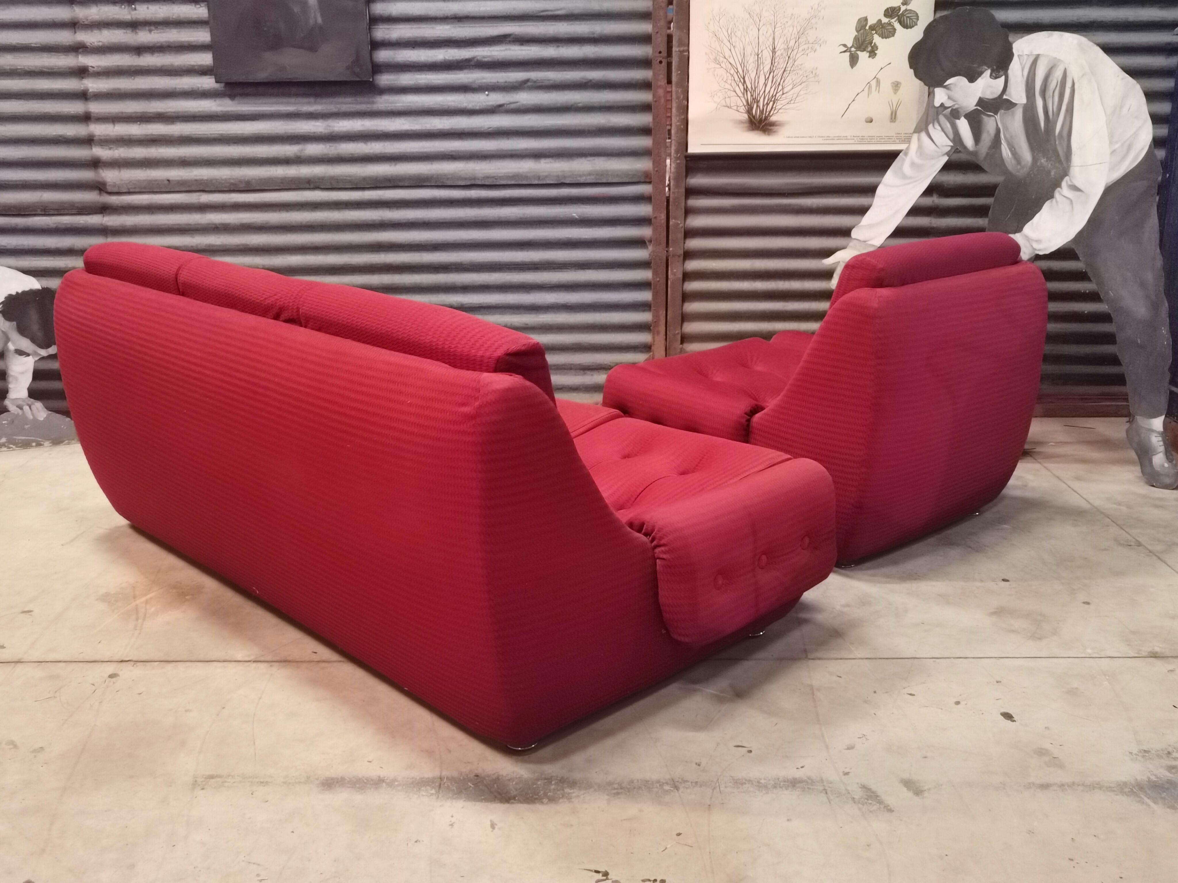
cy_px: 442
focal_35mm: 32
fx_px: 1089
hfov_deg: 56.8
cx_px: 589
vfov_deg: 44.2
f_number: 1.9
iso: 800
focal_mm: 6.71
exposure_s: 1/25
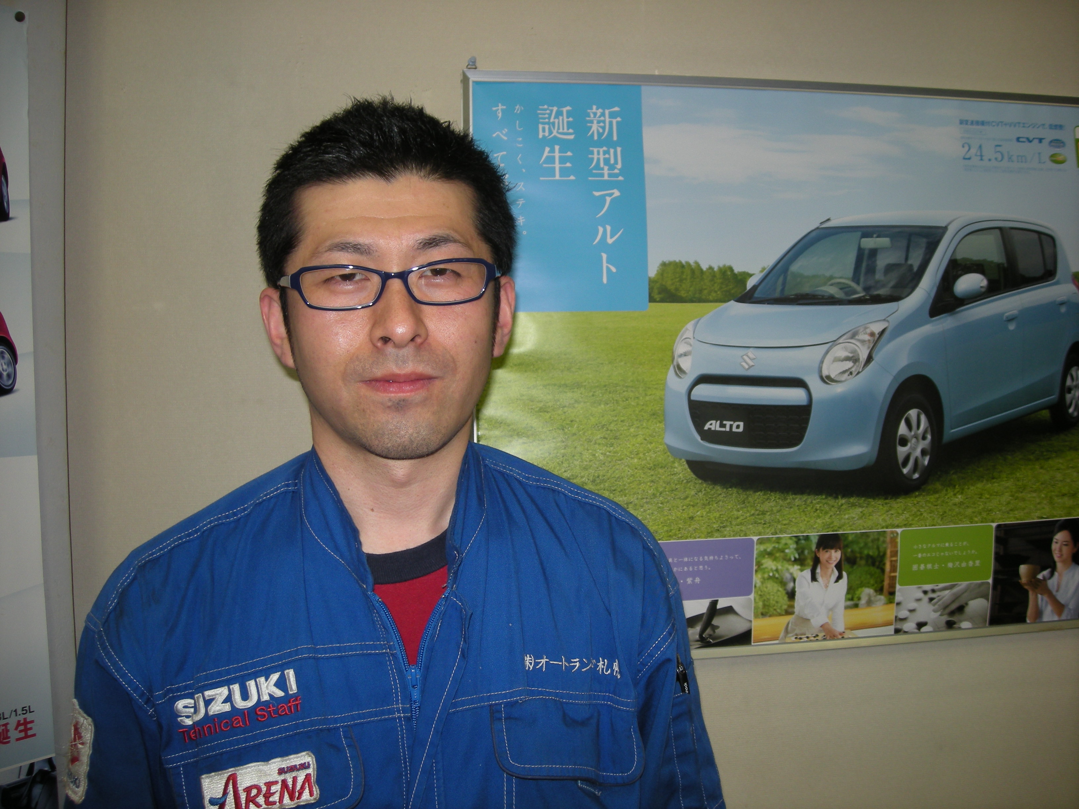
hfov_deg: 52.6
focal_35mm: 35
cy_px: 404
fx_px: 1091
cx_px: 540
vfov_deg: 40.7
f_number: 2.8
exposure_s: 1/48
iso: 64
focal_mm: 5.7
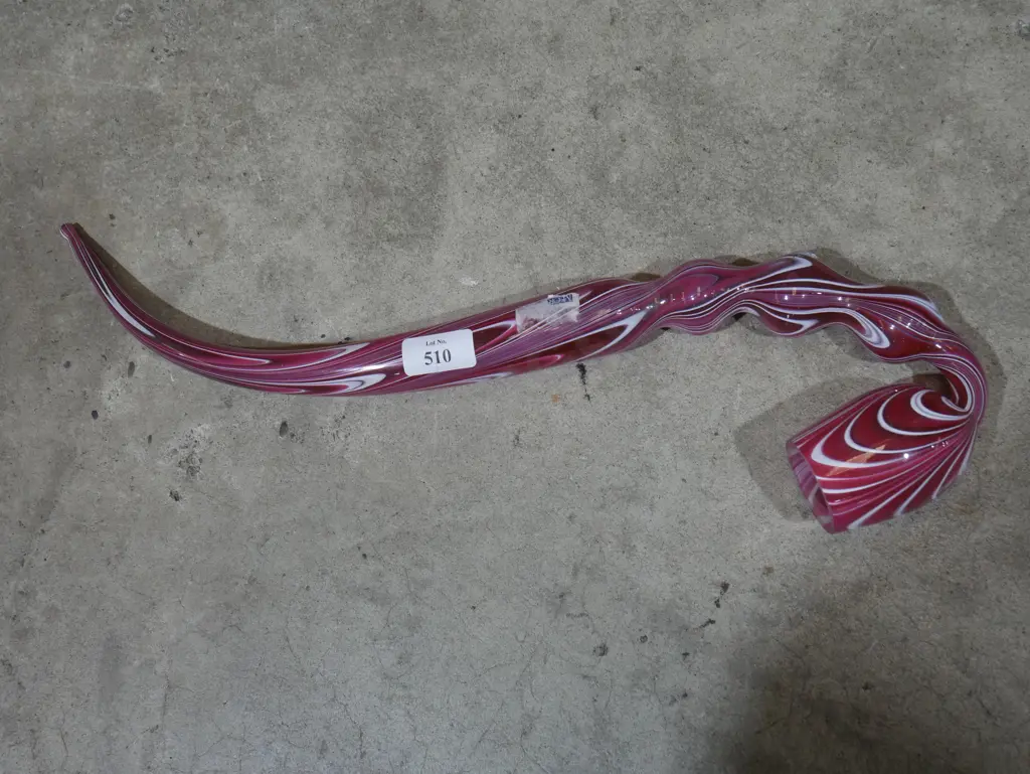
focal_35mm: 48
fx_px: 1429
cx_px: 515
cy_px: 387
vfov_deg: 30.3
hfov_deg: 39.6
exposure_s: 1/60
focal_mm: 24
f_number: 5.2
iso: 320
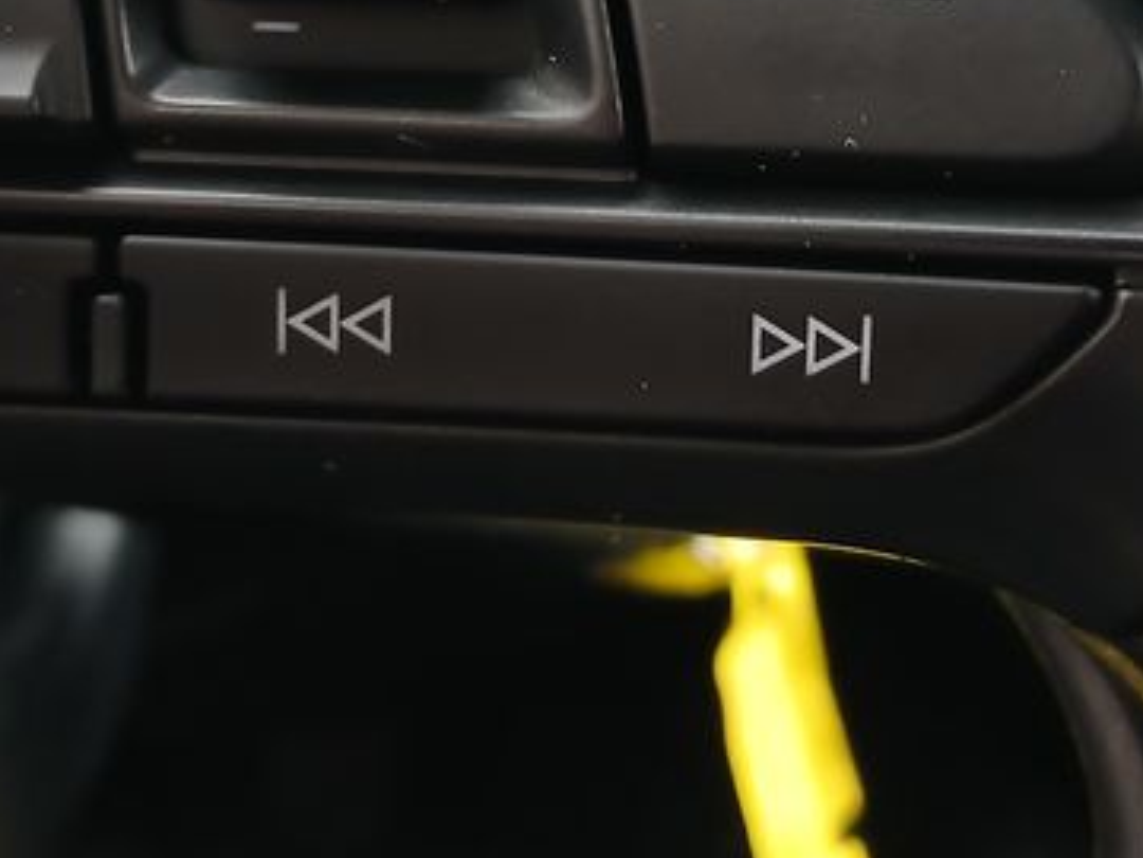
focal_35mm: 74
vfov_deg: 19.2
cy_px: -32
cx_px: 625
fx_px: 2443
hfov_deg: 26.3
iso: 320
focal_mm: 3.98
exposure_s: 1/25
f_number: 1.8
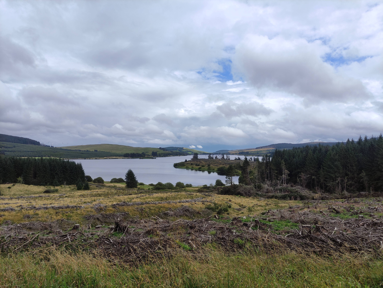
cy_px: 144
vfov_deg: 54.9
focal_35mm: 25
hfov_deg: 69.4
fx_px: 277
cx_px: 192
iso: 100
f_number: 1.89
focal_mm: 5.43
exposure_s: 1/2009
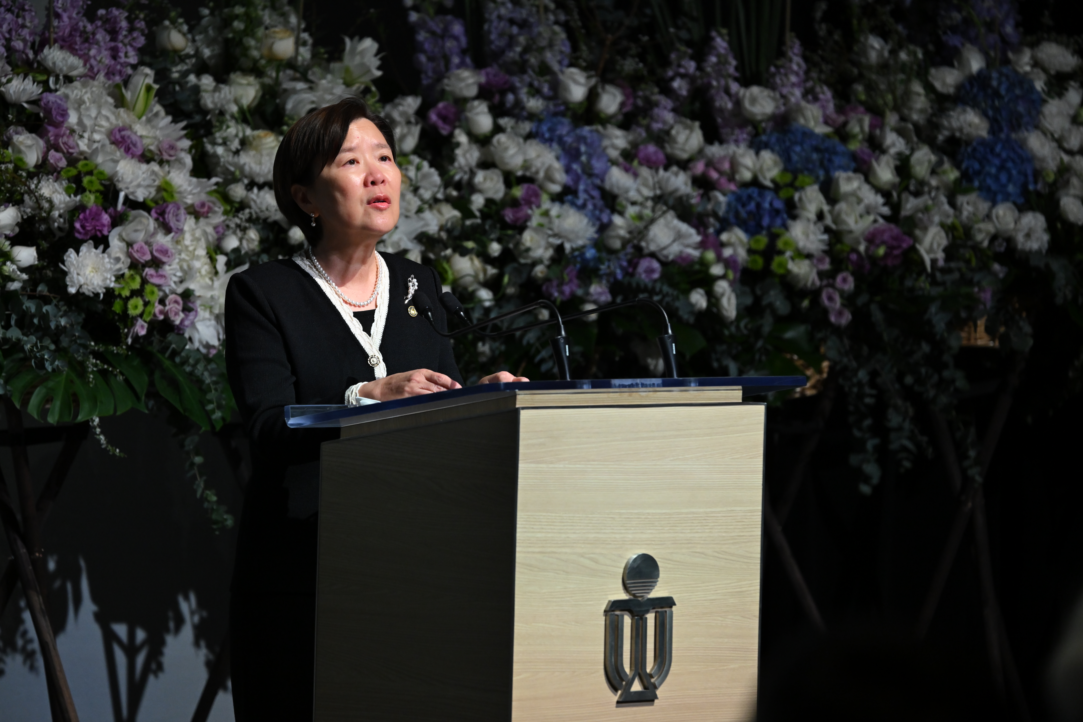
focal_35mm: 290
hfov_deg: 7.1
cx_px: 542
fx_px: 8723
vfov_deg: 4.7
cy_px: 361
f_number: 5.6
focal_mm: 290
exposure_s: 1/200
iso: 2500
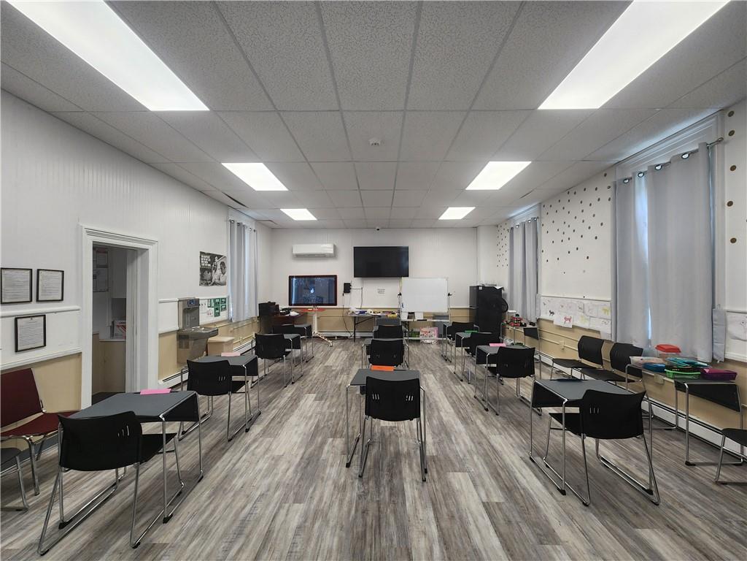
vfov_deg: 89.9
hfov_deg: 106.2
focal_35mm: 13
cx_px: 374
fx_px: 281
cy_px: 280
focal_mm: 2.2
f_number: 2.2
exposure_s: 1/60
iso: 80
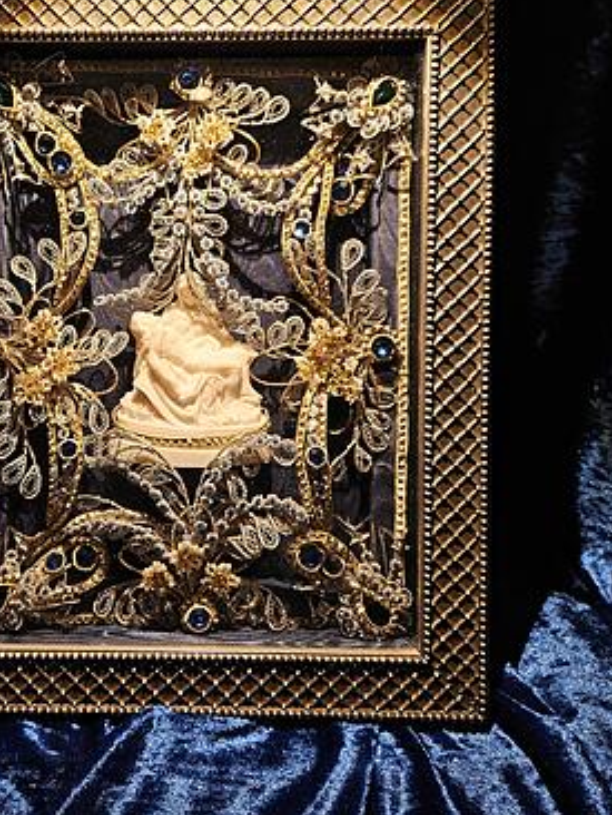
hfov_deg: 41.0
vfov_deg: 53.5
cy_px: 317
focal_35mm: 34
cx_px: 178
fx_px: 801
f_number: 1.8
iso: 125
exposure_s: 1/100
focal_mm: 5.4
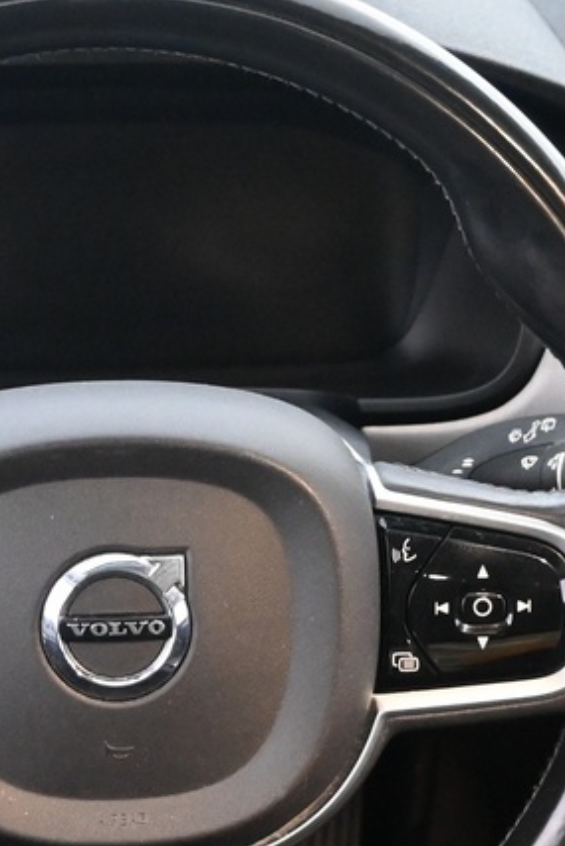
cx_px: 143
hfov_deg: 15.0
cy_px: 630
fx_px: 2140
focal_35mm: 91
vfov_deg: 22.2
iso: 3600
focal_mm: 16
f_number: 3.5
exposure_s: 1/25
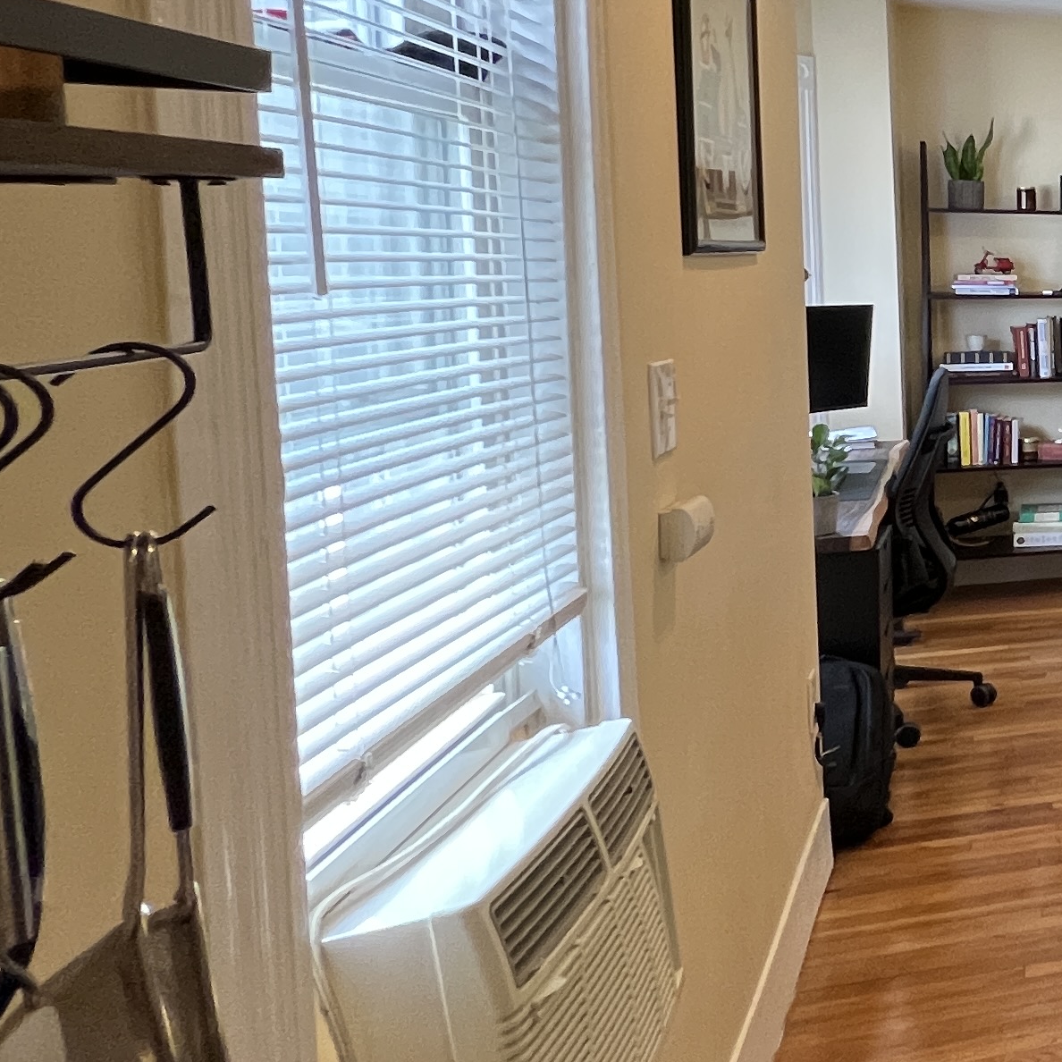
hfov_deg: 24.7
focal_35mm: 39
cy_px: 329
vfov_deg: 42.1
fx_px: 1354
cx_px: 1788
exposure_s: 1/120
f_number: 1.8
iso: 200
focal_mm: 1.57
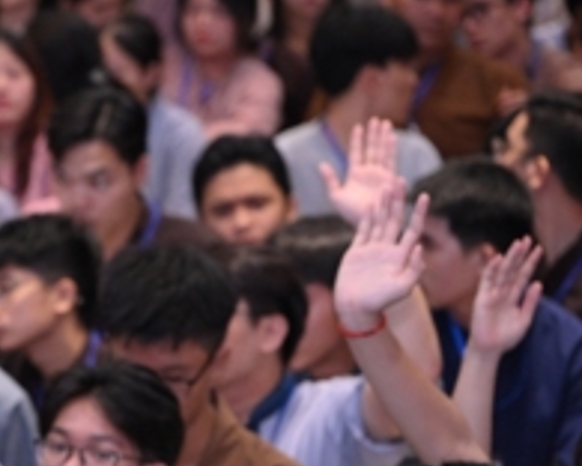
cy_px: 506
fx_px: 6184
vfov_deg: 4.3
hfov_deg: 5.4
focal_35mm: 359
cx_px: -176
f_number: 4
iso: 2500
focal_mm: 115
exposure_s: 1/160
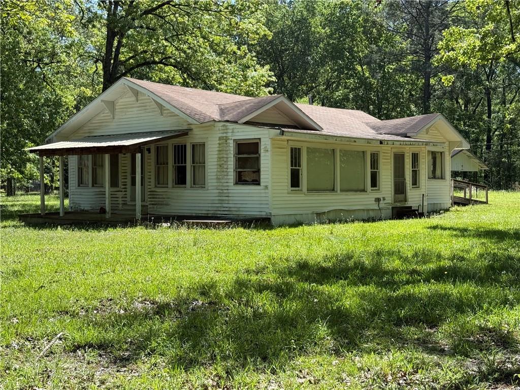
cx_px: 260
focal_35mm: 48
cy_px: 195
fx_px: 721
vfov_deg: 30.3
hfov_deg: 39.7
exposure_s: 1/1678
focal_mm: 6.76
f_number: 1.78
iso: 80
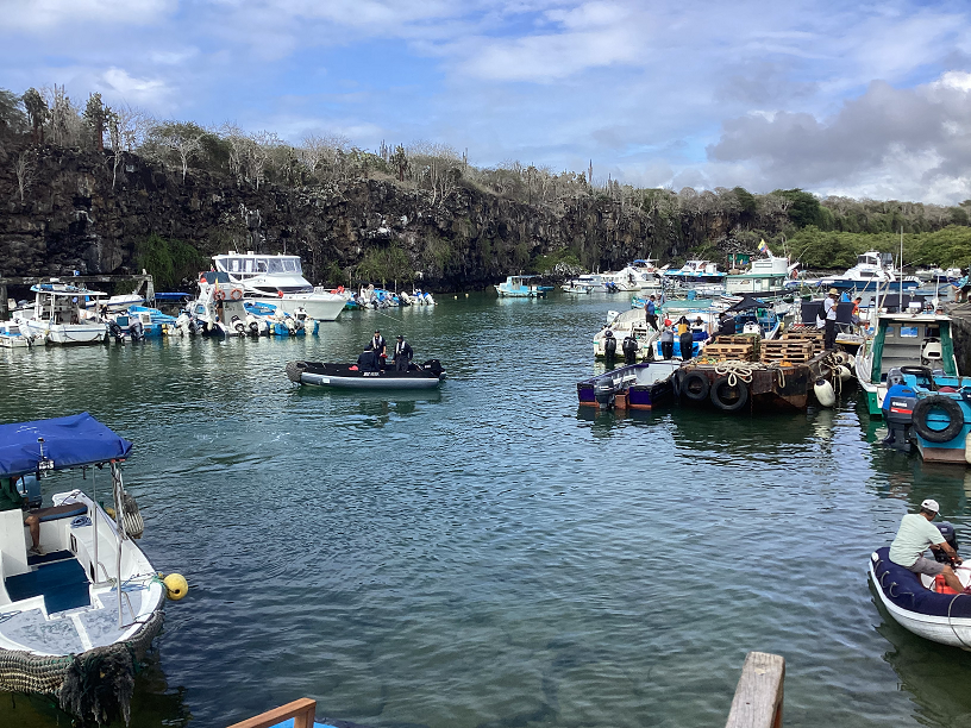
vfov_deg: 45.4
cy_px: 364
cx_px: 486
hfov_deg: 58.4
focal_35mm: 31
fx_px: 870
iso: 25
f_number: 2.4
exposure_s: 1/1131
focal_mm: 3.3
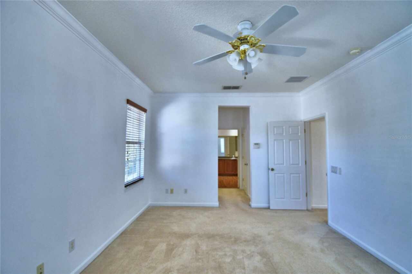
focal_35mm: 15
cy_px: 137
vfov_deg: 77.3
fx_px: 172
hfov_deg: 100.4
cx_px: 206
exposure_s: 1/125
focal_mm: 10
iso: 320
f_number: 4.5
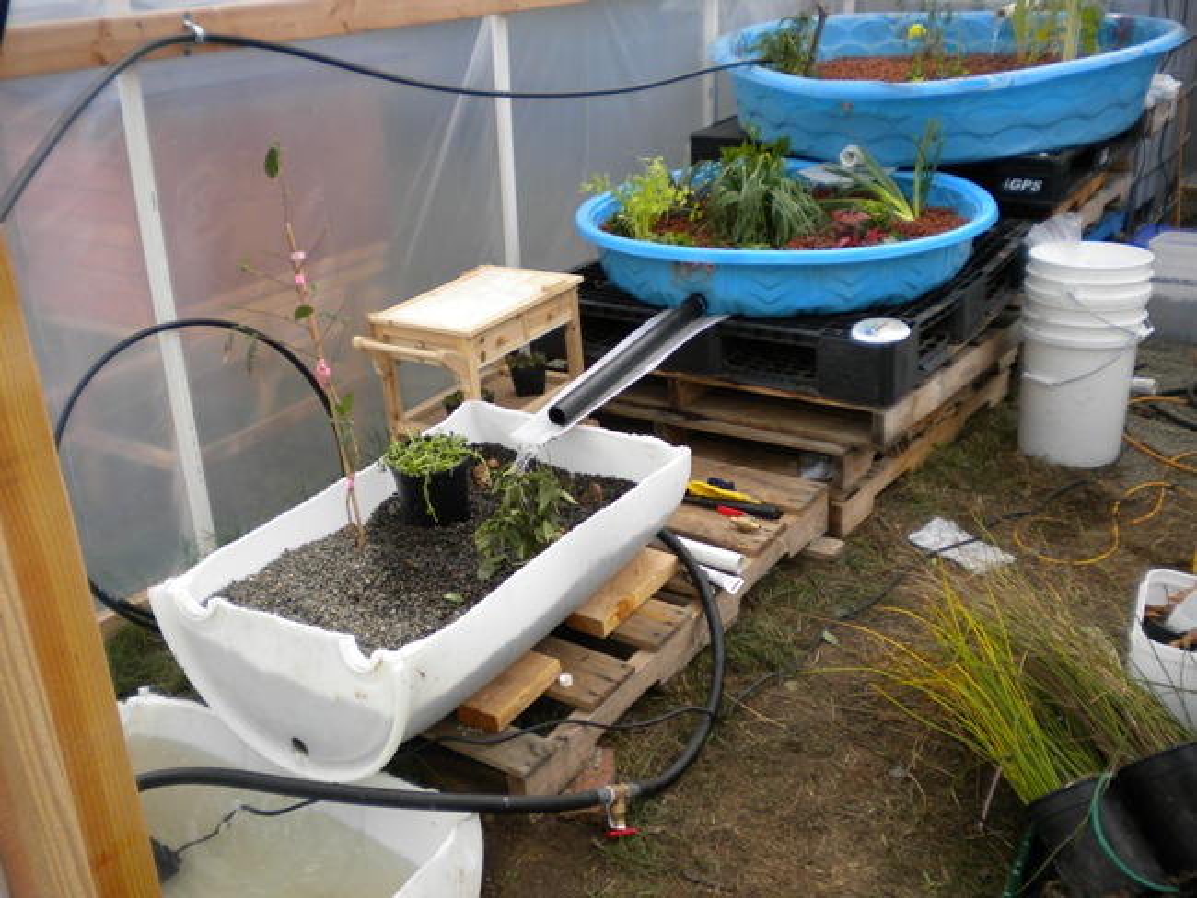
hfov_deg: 52.6
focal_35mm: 35
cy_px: 449
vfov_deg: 40.7
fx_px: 1211
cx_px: 598
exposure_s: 1/140
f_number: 3.1
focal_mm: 6.3
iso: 80
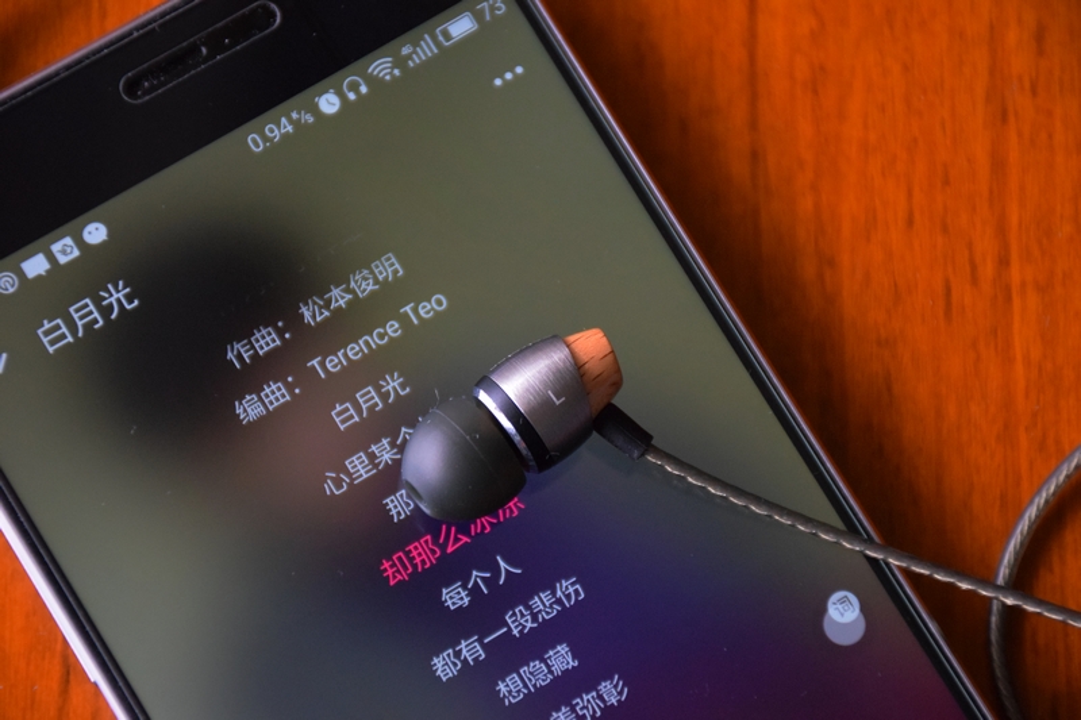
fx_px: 5043
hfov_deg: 12.2
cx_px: 540
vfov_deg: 8.2
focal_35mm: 168
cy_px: 360
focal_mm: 112
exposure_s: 1/100
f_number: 5.6
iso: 3600
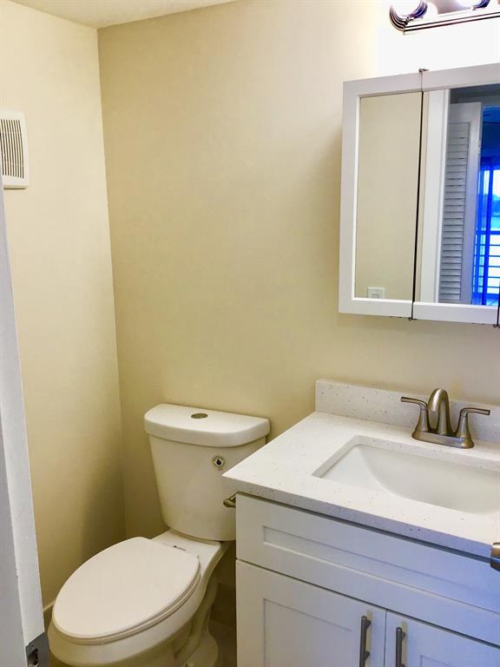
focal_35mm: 31
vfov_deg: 58.4
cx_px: 250
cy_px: 334
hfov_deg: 45.4
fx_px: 597
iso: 40
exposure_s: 1/120
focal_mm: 3.3
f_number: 2.4
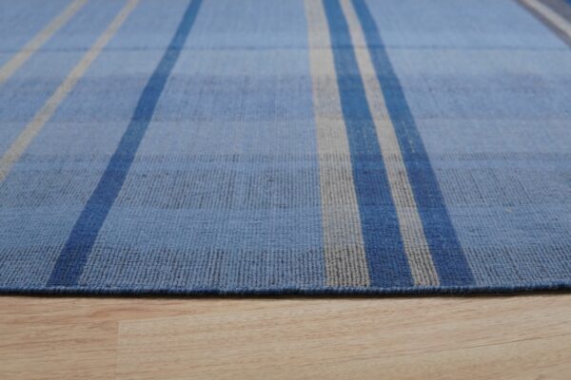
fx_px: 714
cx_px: 286
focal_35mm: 45
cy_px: 190
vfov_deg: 29.9
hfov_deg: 43.6
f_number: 4
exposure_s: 1/250
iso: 500
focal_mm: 30
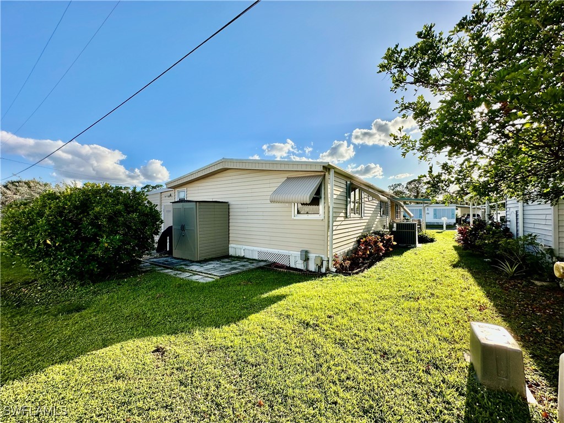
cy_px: 212
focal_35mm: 14
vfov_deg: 85.7
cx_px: 282
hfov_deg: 102.1
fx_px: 228
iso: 40
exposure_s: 1/1618
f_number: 2.2
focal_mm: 2.22
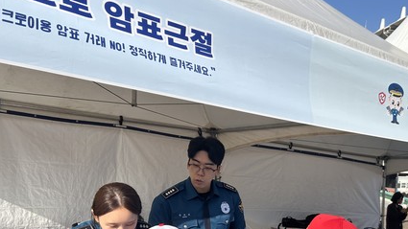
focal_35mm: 40
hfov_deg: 49.2
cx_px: 287
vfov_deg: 28.7
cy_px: 197
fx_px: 433
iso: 50
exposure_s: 1/4444
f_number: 1.5
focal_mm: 5.7
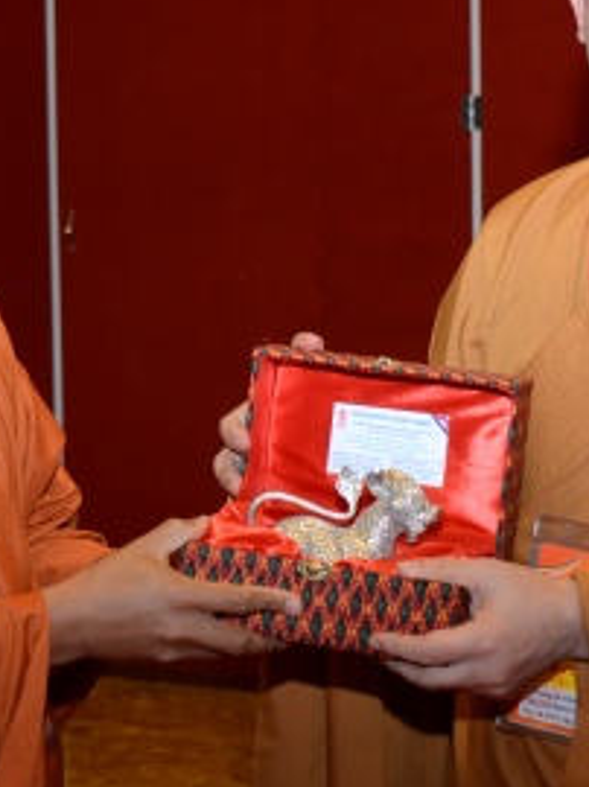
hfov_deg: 12.7
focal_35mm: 116
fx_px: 2636
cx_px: 169
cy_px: 313
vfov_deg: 17.0
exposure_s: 1/50
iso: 400
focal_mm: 34
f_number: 4.5
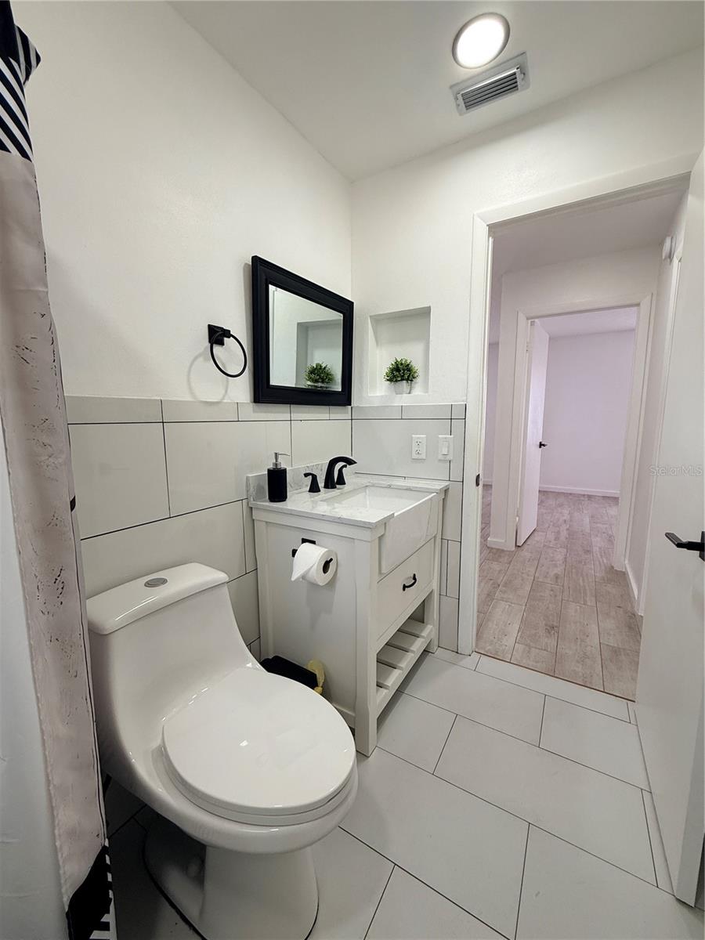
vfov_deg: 102.1
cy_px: 470
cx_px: 352
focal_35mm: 14
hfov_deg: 85.7
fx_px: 380
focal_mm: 2.22
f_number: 2.2
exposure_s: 1/120
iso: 125
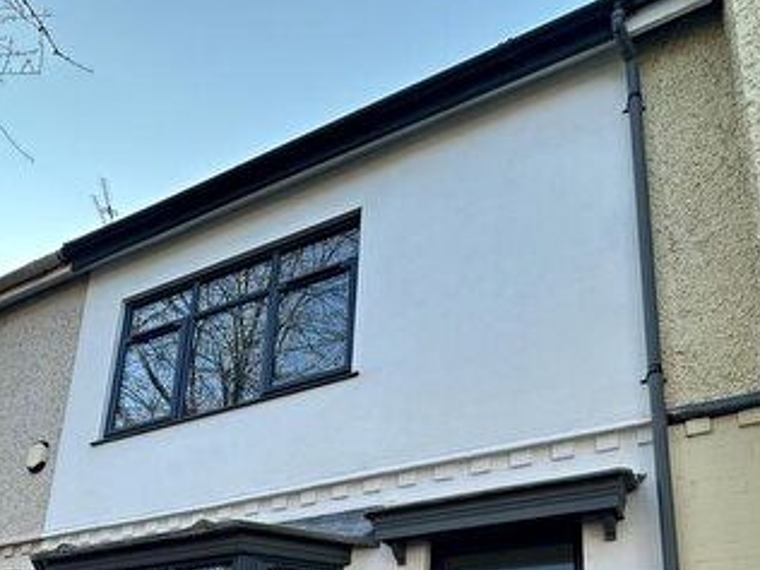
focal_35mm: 31
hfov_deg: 58.4
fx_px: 681
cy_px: 598
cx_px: 378
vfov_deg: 39.0
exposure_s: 1/276
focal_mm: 2.22
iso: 40
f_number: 2.2
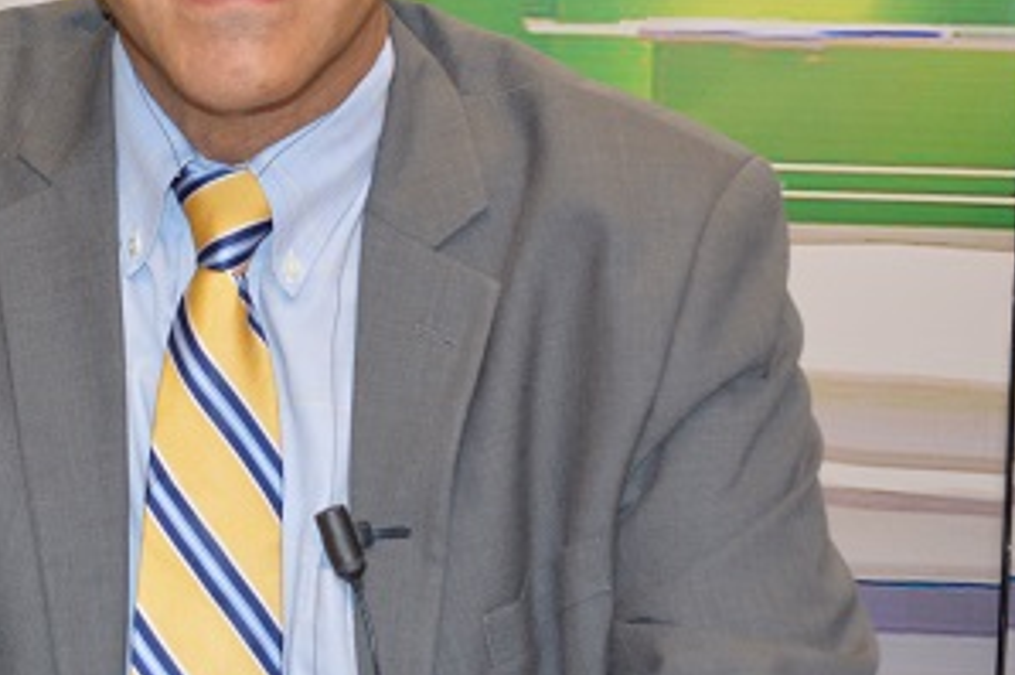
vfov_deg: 12.5
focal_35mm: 109
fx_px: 3070
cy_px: 92
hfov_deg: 18.6
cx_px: 235
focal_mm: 40
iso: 720
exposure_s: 1/60
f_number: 5.3
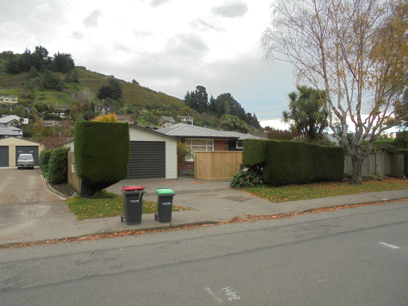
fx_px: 306
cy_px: 153
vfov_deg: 53.1
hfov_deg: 67.3
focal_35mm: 26
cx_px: 204
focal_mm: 4.6
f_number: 3.5
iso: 100
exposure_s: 1/100
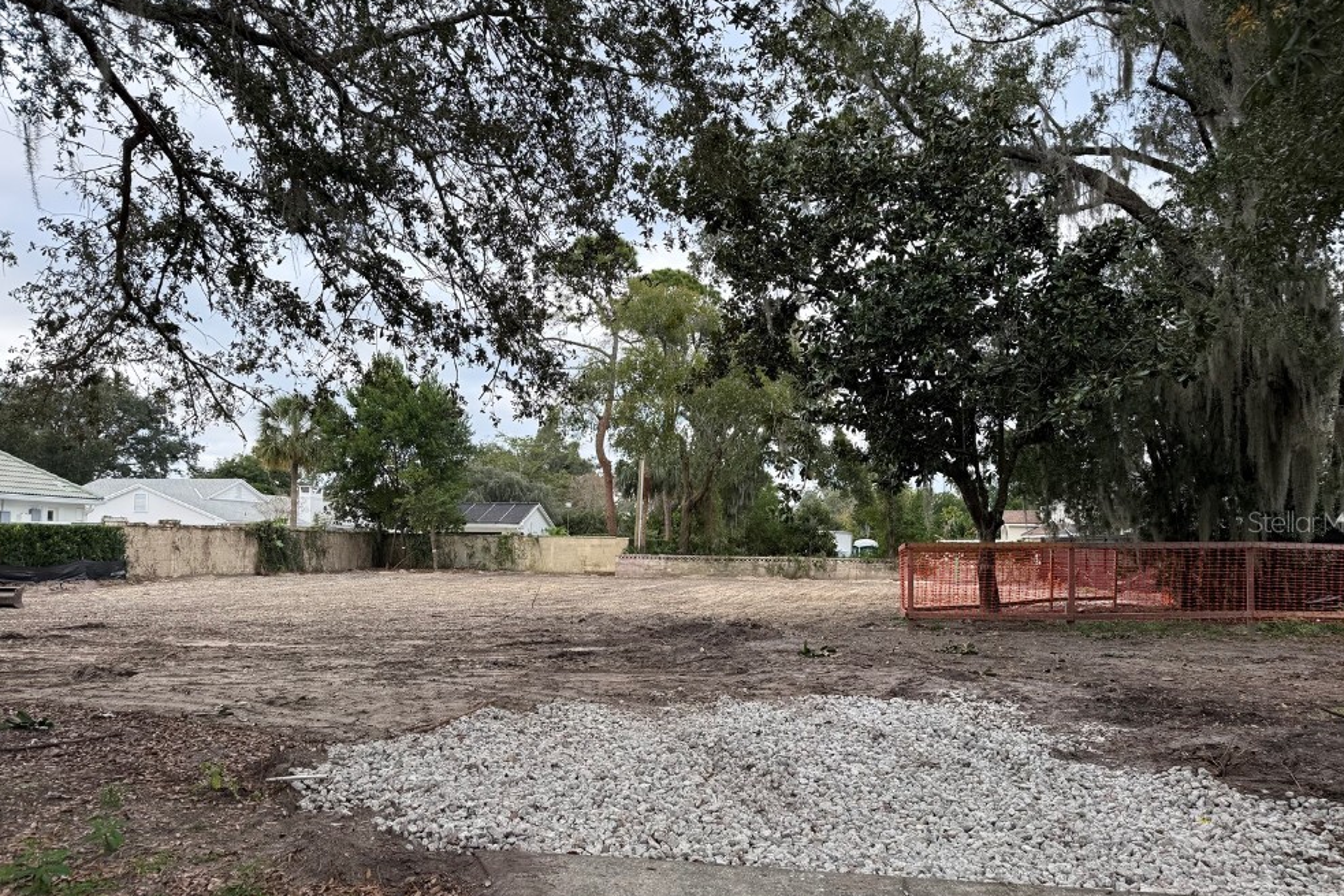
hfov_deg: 69.4
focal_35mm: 26
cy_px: 521
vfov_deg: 49.3
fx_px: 970
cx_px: 677
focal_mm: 6.76
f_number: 1.78
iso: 100
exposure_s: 1/494
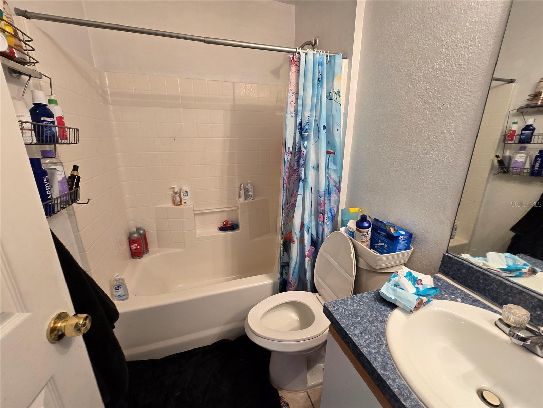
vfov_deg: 89.9
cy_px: 204
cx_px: 272
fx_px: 204
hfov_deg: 106.2
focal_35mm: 13
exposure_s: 1/60
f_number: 2.2
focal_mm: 2.2
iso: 125
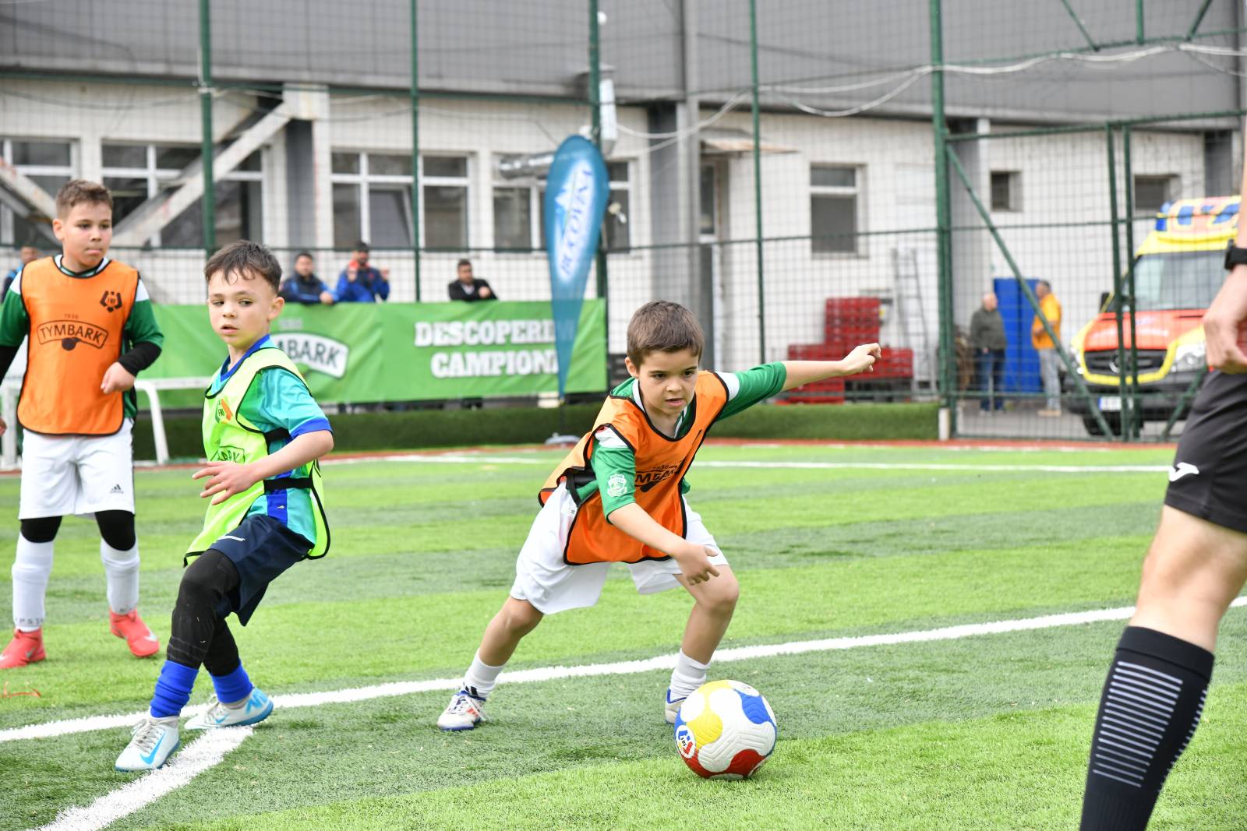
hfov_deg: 23.6
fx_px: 2979
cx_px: 624
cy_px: 416
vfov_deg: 15.9
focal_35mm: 86
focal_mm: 86
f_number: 5
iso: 1000
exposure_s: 1/1600
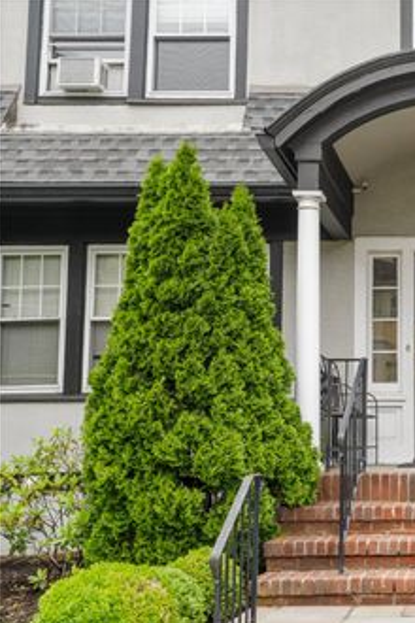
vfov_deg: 37.5
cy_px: 312
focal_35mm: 53
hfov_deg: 23.7
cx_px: 470
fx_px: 916
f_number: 7.1
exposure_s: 1/125
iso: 5000
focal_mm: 35
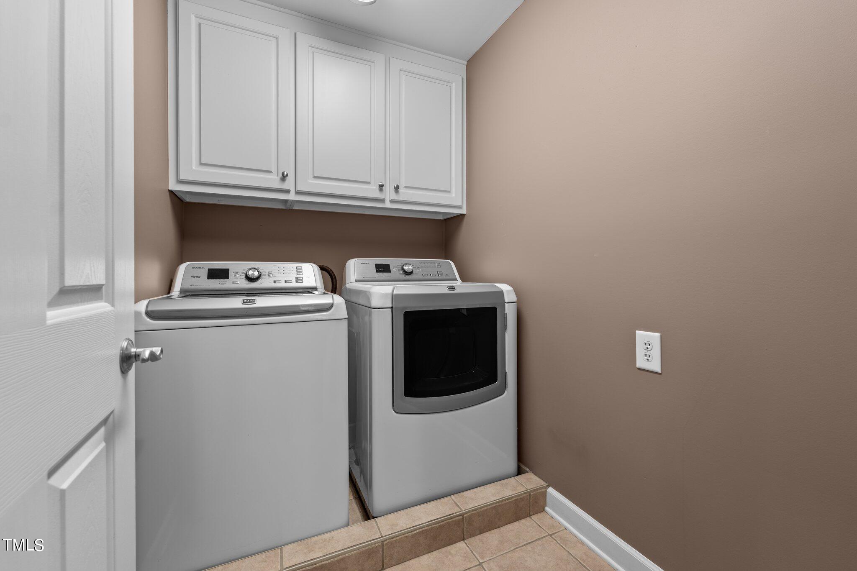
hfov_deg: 104.3
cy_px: 286
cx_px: 428
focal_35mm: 14
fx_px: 333
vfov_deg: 81.2
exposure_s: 1/3
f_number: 8
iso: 400
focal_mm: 14
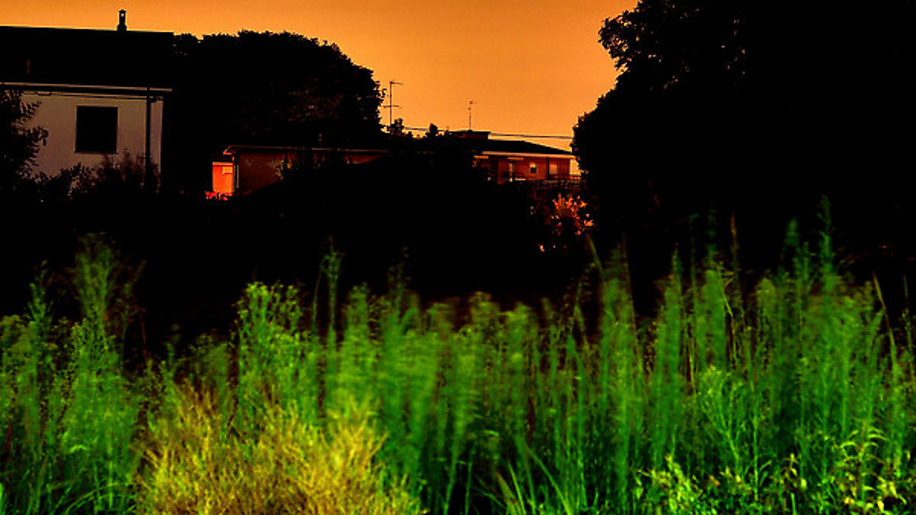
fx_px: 2550
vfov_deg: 11.5
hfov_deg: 20.3
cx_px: 599
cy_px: 73
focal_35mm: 105
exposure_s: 9.8
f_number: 5.6
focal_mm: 50
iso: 100
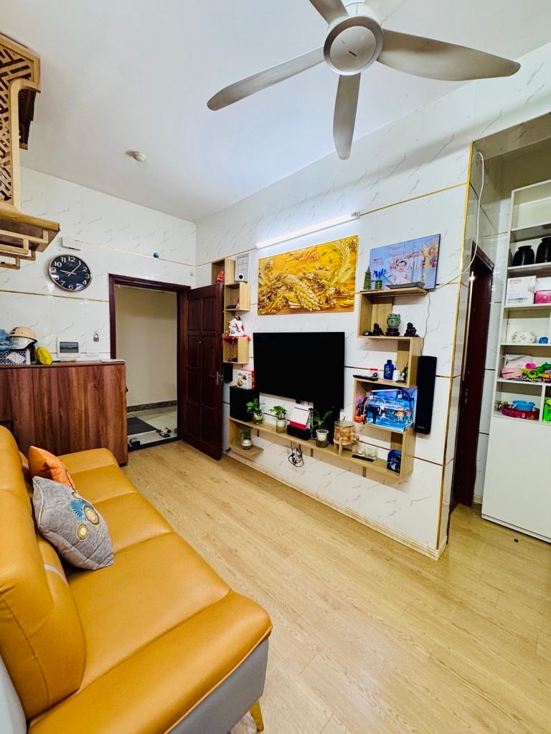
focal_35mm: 14
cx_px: 276
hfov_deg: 85.7
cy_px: 367
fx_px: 297
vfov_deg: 102.1
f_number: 2.2
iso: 250
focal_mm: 2.22
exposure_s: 1/50
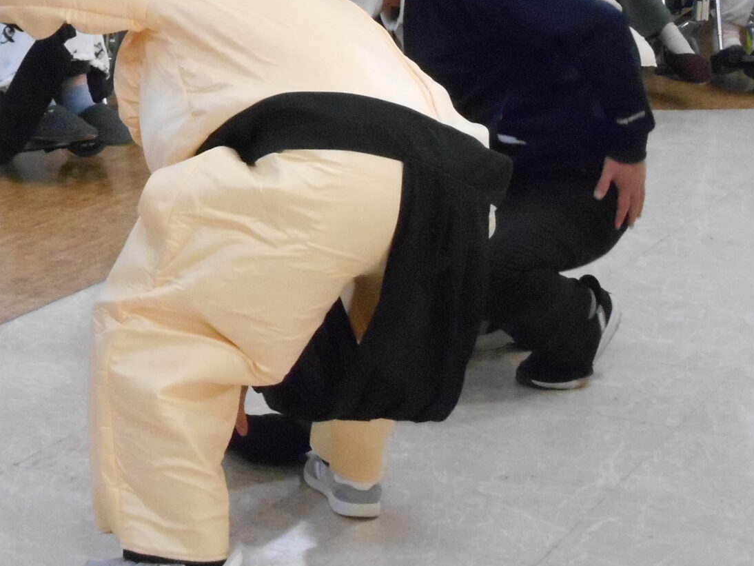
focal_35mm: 124
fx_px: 2702
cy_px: -14
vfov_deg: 11.8
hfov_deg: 15.6
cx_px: 0
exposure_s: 1/160
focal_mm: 9.5
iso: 800
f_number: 4.2
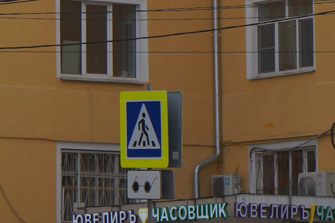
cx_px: 173
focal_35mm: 337
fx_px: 3134
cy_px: -113
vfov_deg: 4.1
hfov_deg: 6.1
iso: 100
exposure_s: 1/400
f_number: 5.6
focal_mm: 55
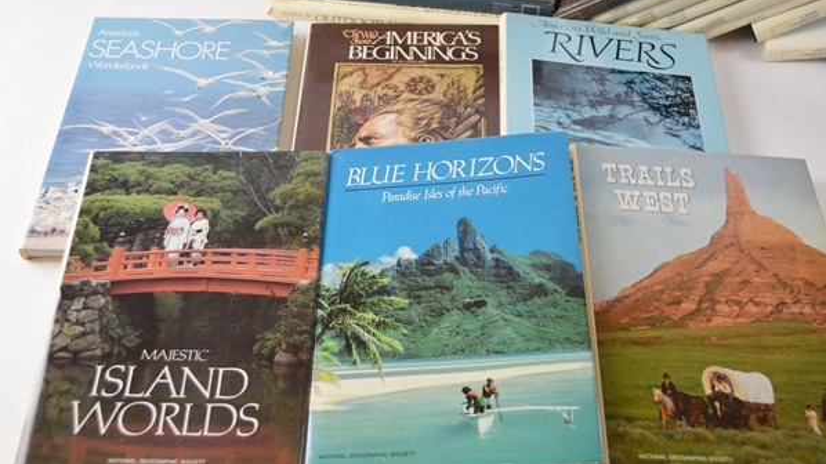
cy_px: 238
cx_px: 413
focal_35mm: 41
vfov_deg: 29.0
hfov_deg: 49.4
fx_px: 898
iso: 400
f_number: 5
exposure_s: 1/100
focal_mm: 26
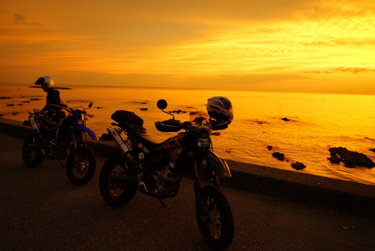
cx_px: 188
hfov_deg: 73.7
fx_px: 250
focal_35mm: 24
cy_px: 126
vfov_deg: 53.2
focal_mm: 24
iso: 250
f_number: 4
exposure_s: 1/60
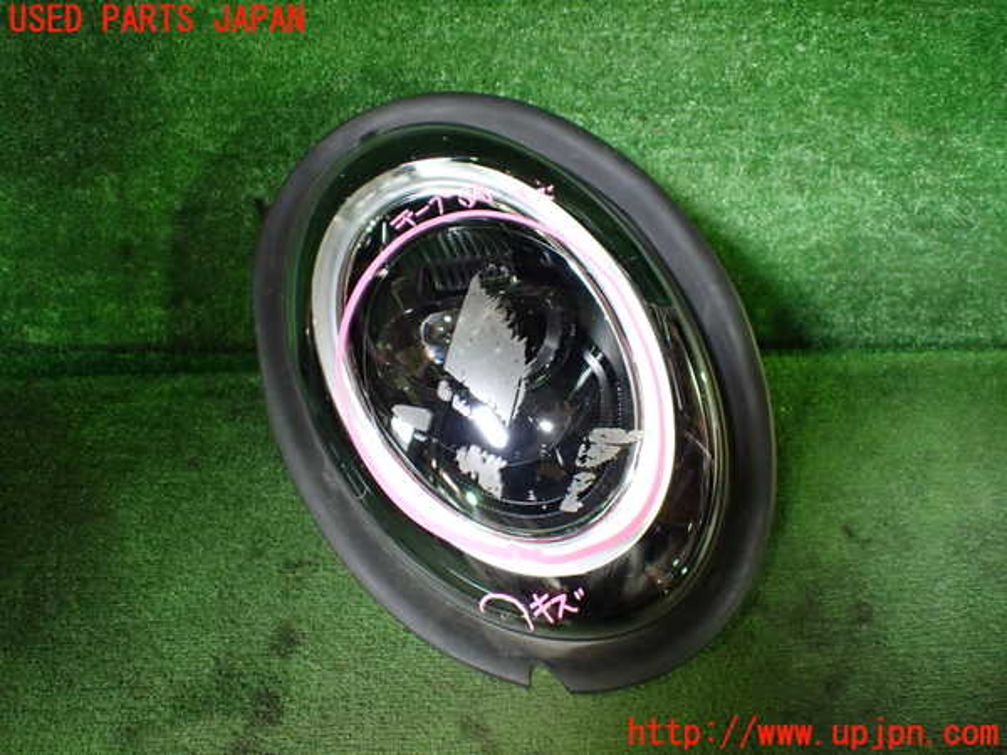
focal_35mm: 30
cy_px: 378
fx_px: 873
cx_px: 504
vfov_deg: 46.8
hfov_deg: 60.0
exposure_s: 1/50
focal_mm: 5.4
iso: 800
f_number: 2.3
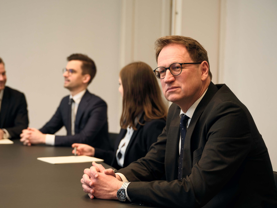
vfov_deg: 20.7
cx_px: 115
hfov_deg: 27.4
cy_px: 115
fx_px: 568
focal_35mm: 71
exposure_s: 1/125
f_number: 4
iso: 800
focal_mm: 73.5
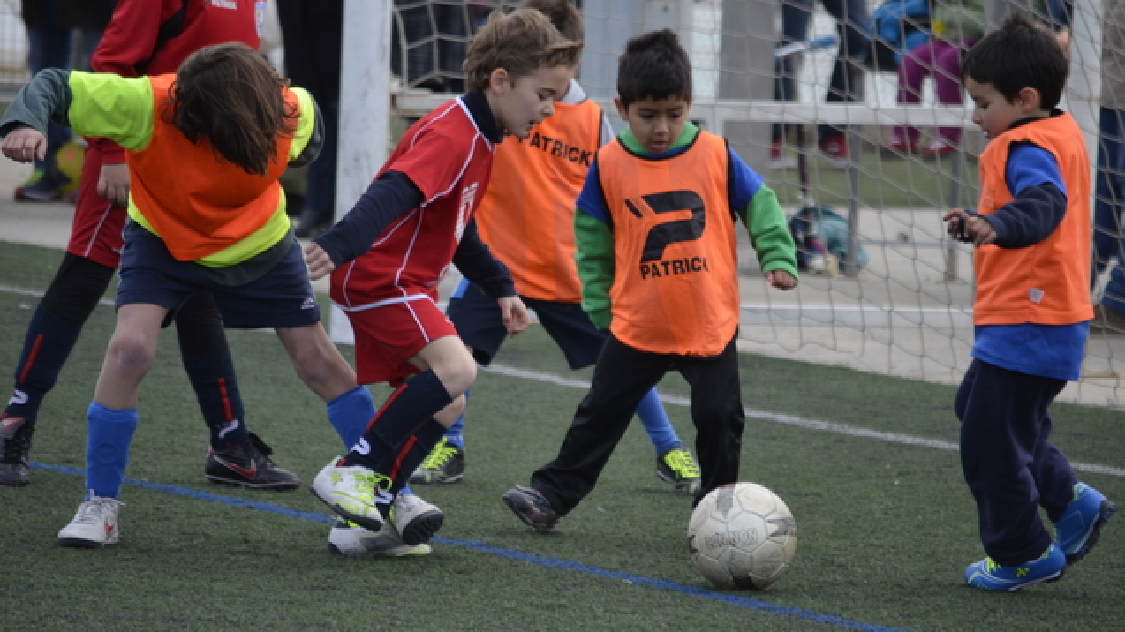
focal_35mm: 315
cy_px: 337
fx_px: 9395
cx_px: 563
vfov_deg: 3.9
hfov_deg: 6.9
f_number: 5.6
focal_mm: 200
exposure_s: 1/1000
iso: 800
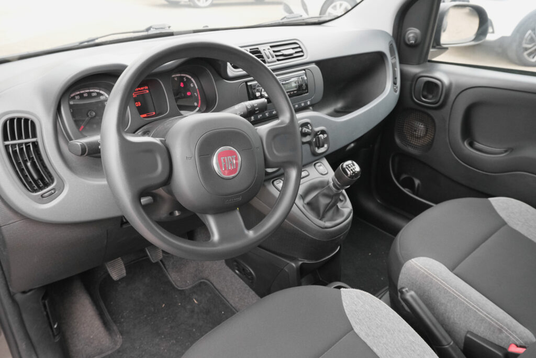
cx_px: 268
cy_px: 179
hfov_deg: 63.7
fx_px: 432
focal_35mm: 29
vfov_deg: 45.0
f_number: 6.4
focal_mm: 19.2
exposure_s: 1/100
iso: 2000
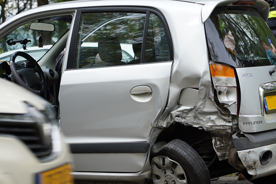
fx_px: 1258
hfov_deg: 12.5
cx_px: 209
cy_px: 125
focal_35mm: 164
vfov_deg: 8.4
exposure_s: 1/200
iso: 100
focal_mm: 105
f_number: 4.5
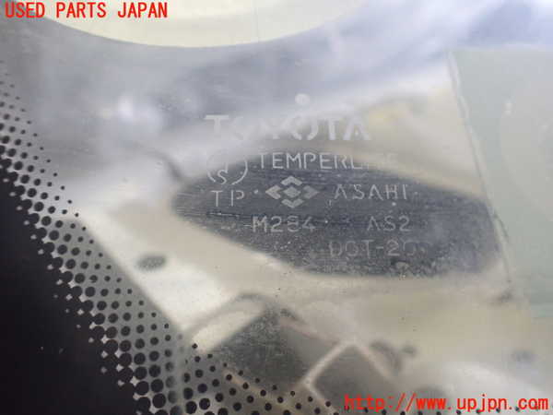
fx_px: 479
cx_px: 276
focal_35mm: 30
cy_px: 208
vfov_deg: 46.8
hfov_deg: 60.0
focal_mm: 5.4
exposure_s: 1/60
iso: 800
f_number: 2.3
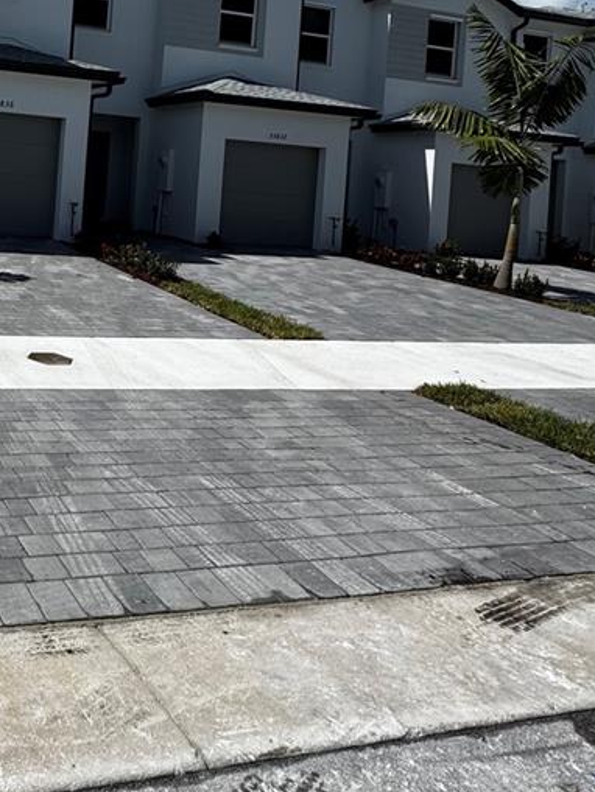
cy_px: 162
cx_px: -47
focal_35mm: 33
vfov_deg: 51.9
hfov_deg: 36.8
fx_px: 756
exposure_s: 1/3106
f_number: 2.2
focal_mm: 2.22
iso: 50
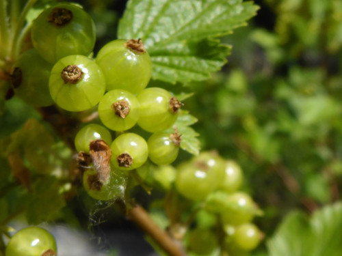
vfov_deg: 26.6
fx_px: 543
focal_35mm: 55
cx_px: 171
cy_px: 128
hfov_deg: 34.9
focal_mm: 4.9
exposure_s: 1/1000
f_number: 3.3
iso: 80
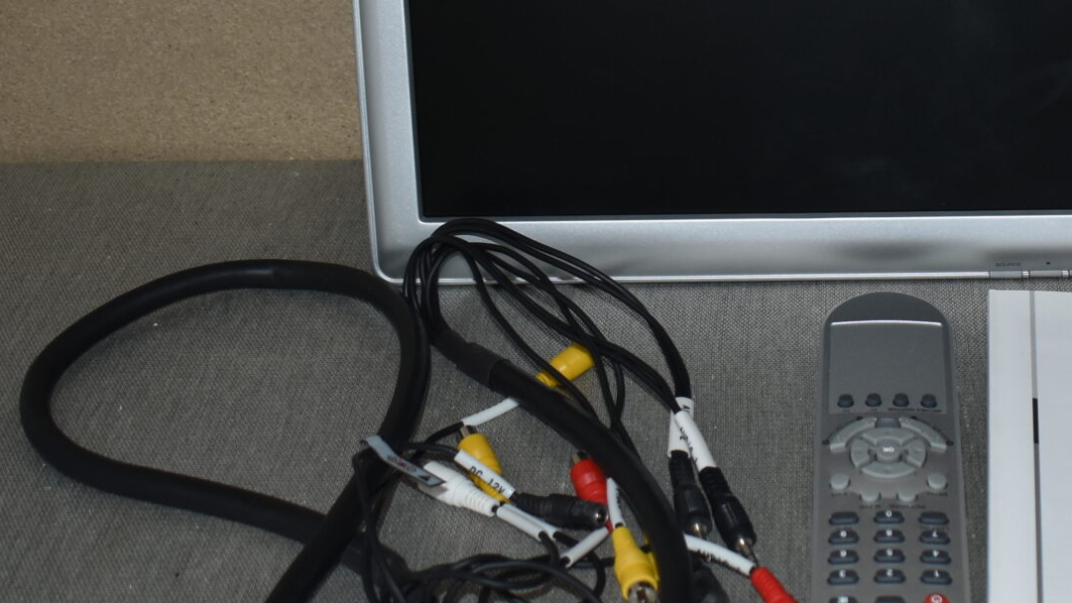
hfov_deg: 30.7
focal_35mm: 67
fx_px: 1904
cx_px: 852
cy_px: 138
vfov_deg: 17.9
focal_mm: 18
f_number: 3.5
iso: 450
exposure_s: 1/125
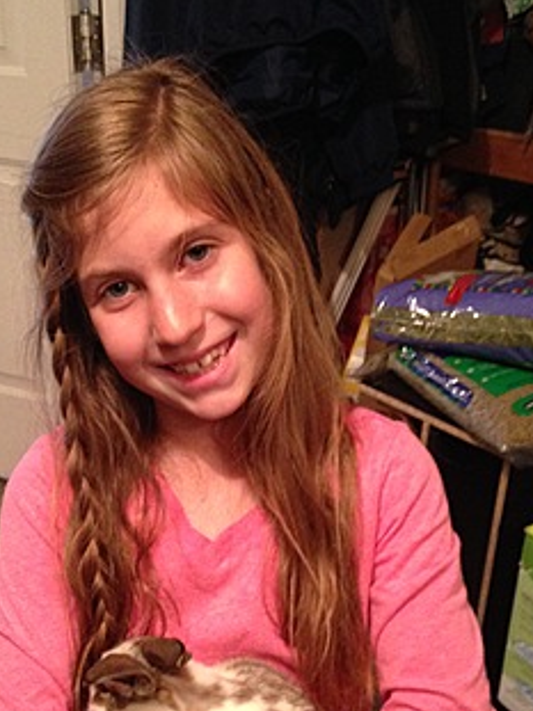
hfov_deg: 28.4
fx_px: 1048
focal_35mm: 51
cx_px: 183
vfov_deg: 37.2
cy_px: 453
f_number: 2.4
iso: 400
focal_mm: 4.12
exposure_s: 1/15
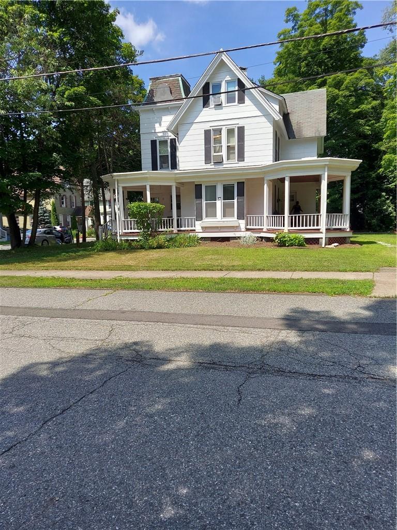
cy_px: 265
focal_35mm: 24
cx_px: 198
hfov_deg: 56.8
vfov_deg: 71.6
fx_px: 367
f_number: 1.8
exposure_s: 1/1529
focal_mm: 5.23
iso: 50
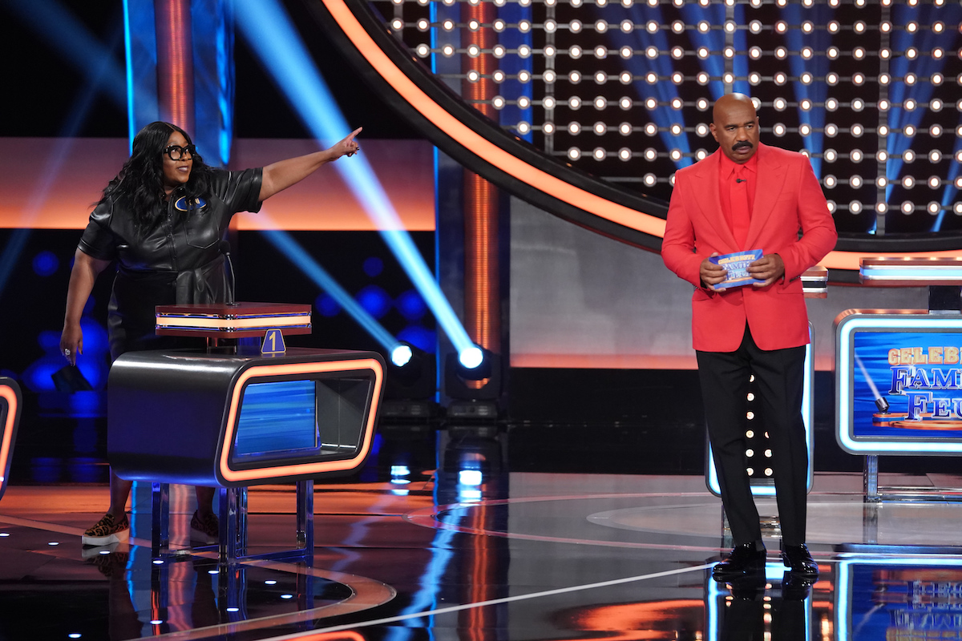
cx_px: 481
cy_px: 320
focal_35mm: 131
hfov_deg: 15.6
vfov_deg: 10.5
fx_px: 3500
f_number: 4
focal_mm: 131
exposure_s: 1/400
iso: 5000
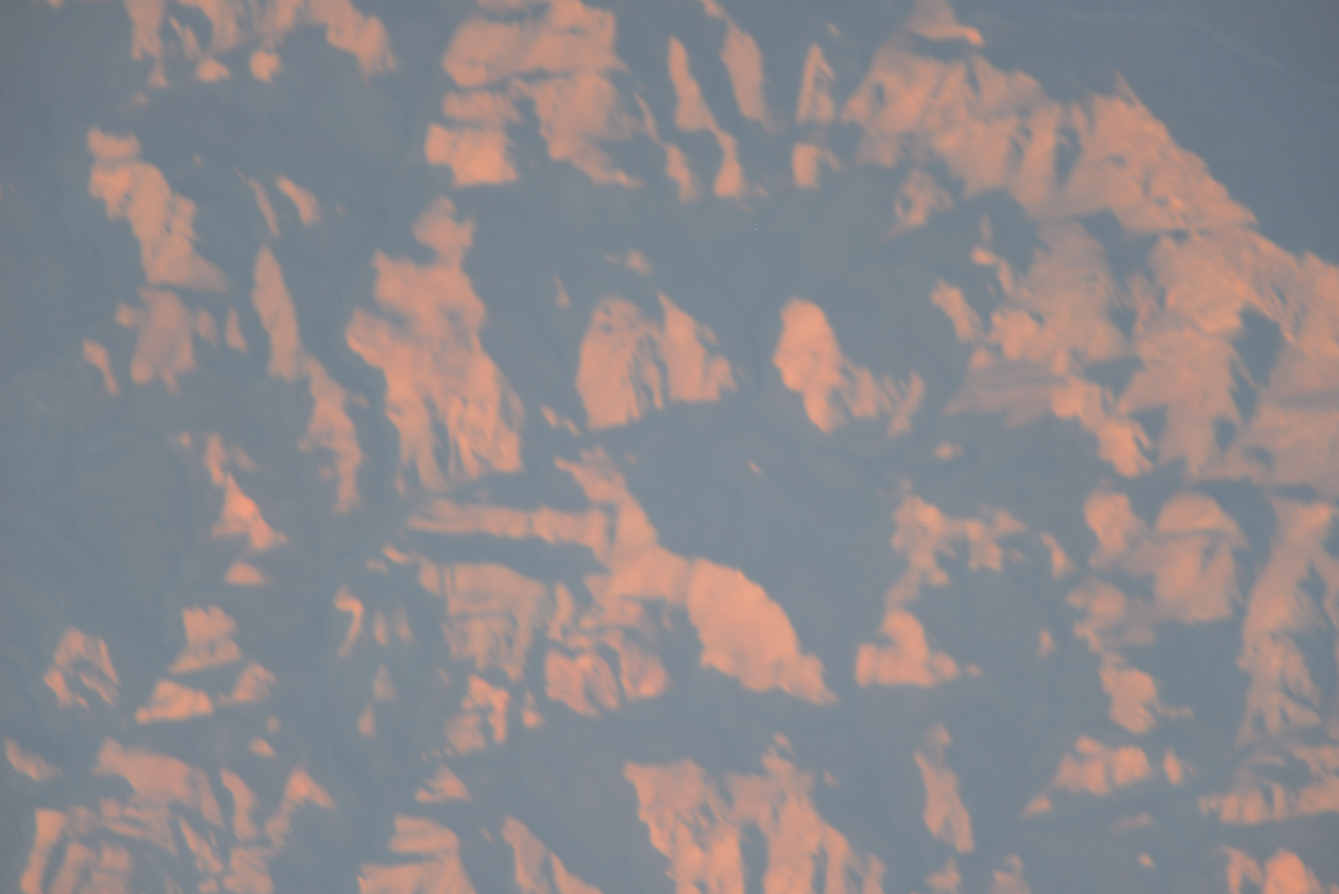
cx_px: 670
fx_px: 44645
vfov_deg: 1.1
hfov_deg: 1.7
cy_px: 447
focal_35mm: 1200
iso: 400
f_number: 8
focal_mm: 1200
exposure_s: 1/80
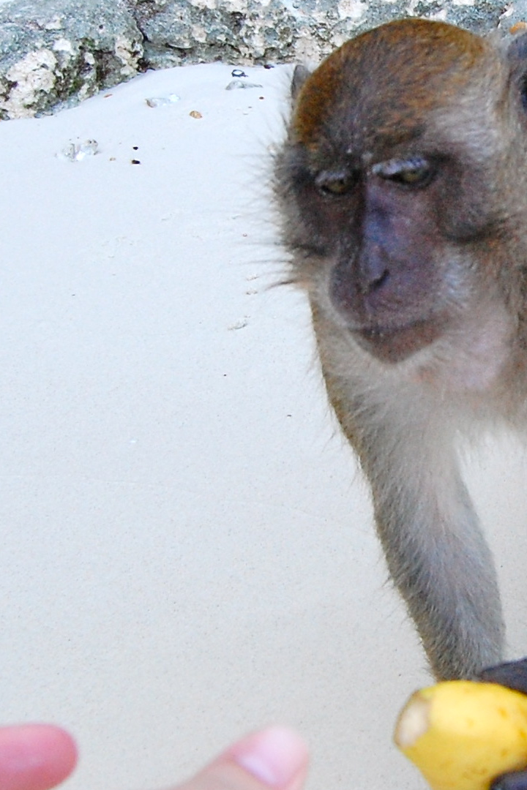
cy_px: 272
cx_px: 434
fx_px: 1098
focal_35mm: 50
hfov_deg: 26.4
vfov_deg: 39.2
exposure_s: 1/250
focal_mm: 18
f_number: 10
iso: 800
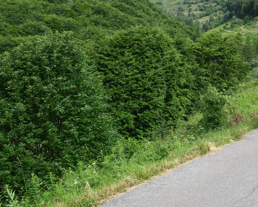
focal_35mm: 65
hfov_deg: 28.1
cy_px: 66
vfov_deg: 23.4
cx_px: 232
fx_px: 496
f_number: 11
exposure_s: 1/320
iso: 400
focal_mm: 25
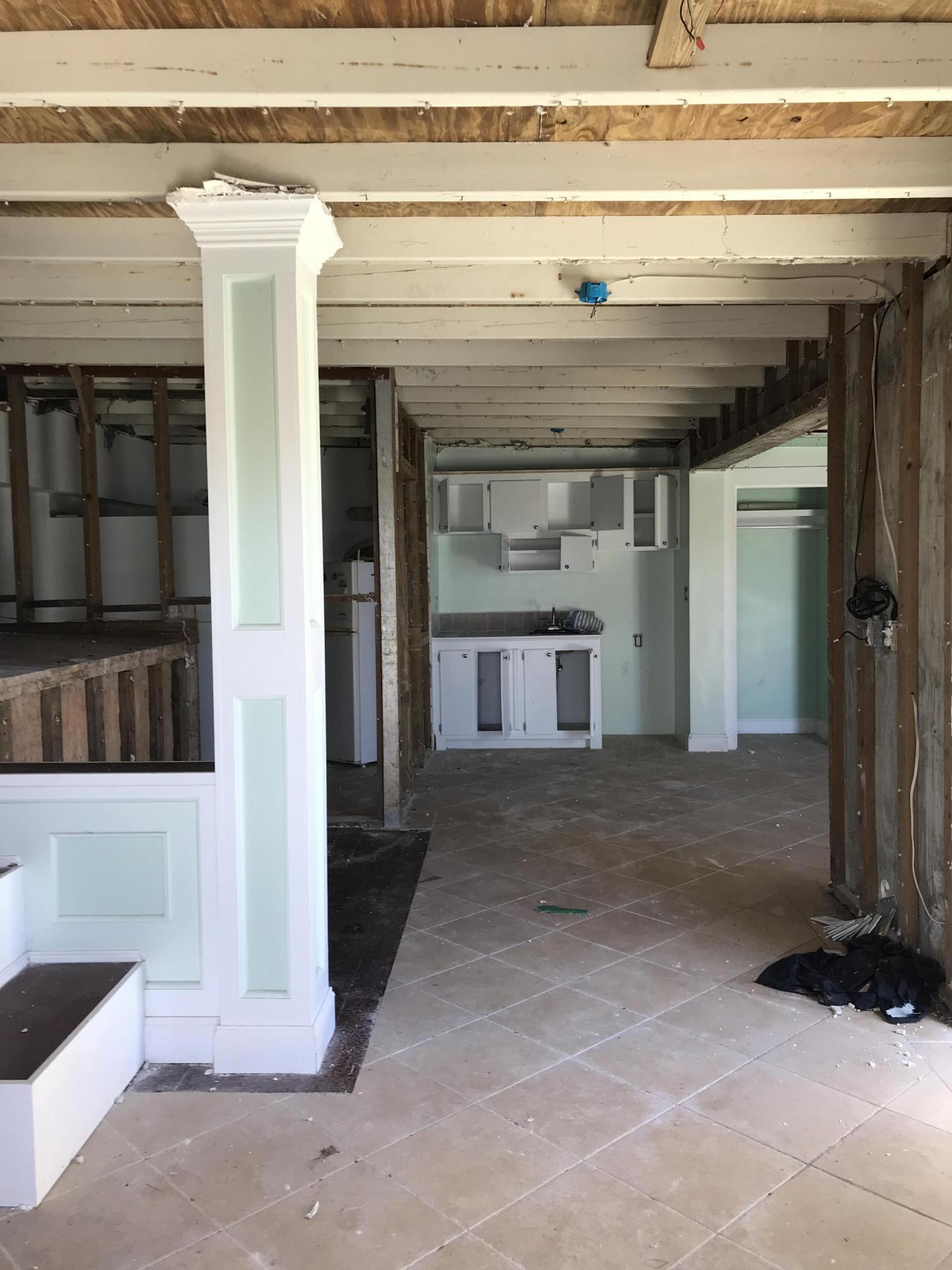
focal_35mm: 28
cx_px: 476
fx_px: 1027
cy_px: 635
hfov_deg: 49.7
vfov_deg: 63.4
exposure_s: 1/90
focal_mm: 3.99
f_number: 1.8
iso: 25
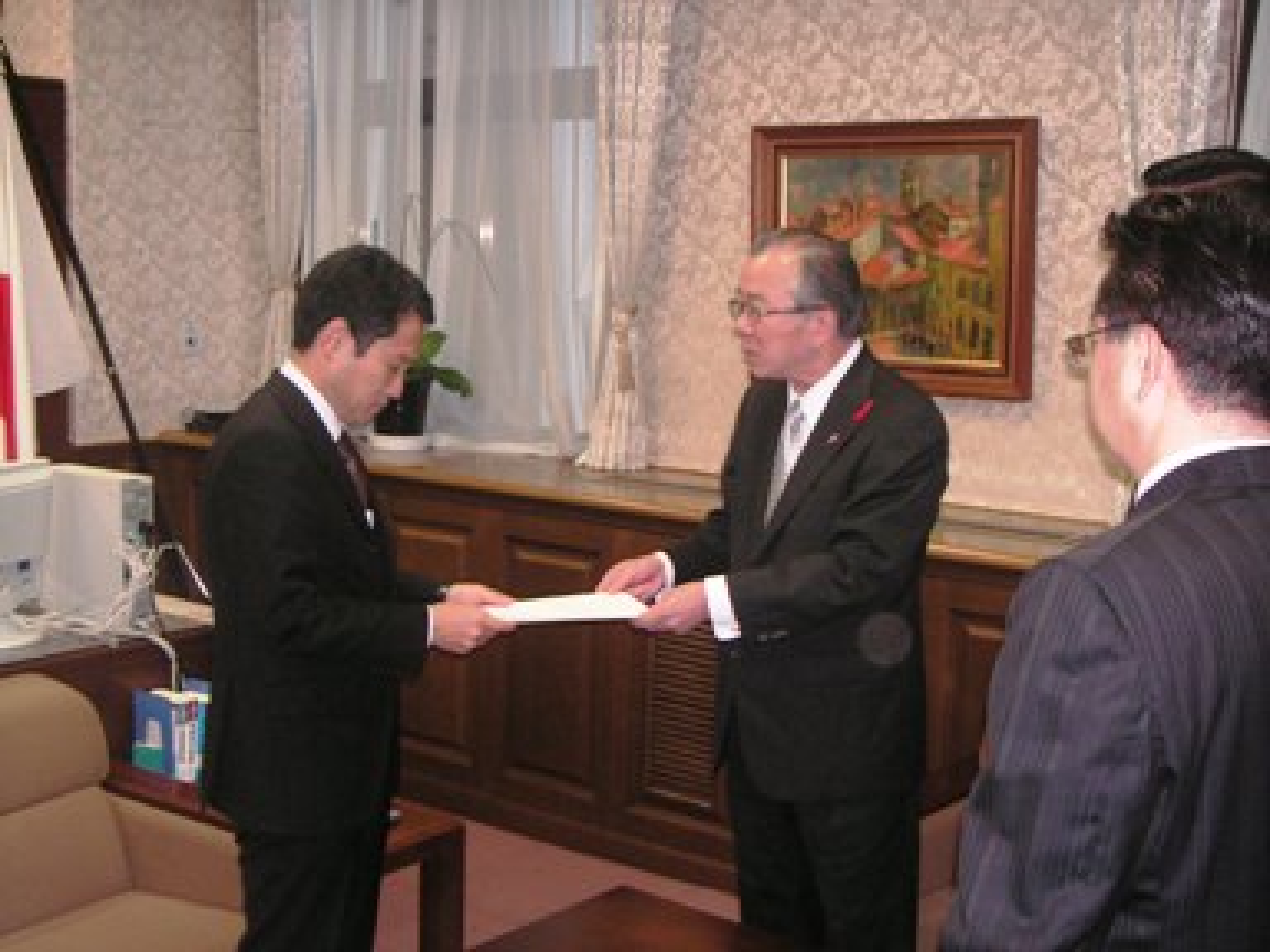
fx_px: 1724
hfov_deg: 40.4
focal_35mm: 47
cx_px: 635
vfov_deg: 30.9
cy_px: 476
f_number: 3.6
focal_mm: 7.7
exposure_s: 1/45
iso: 160
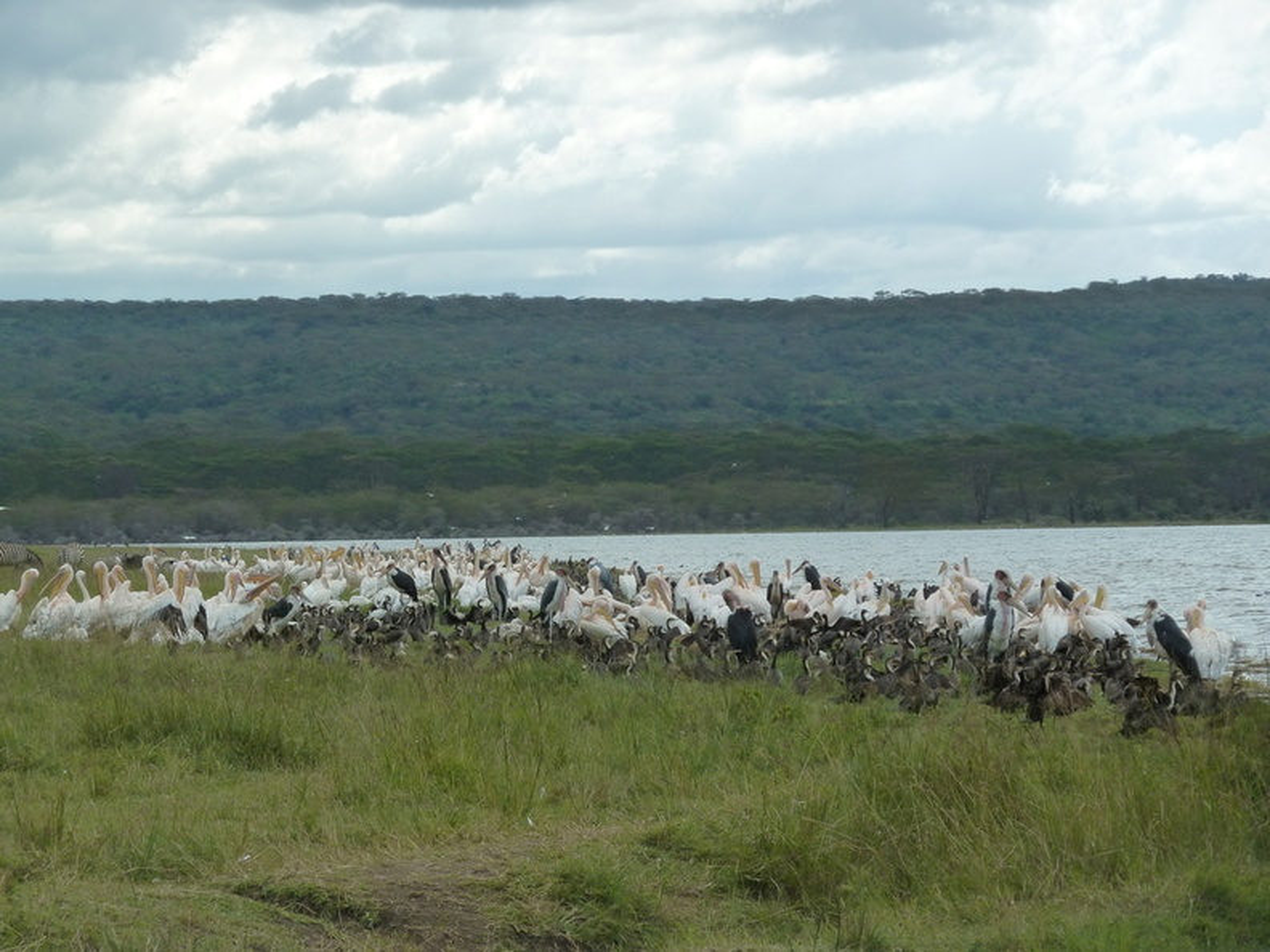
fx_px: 5797
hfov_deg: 12.5
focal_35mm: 158
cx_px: 635
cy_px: 476
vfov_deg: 9.4
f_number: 4.5
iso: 160
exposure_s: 1/500
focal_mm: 25.9
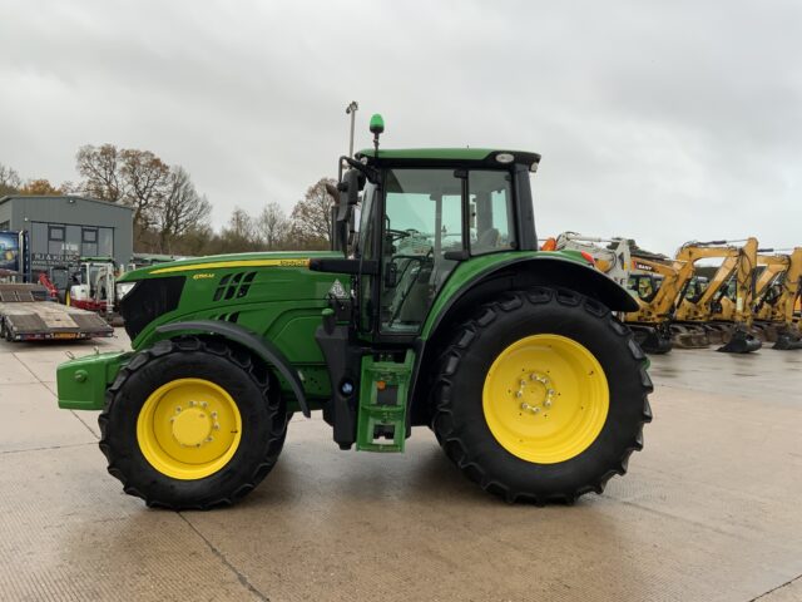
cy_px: 301
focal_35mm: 29
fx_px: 672
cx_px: 401
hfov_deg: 61.7
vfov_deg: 48.2
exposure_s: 1/203
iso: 16
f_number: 1.8
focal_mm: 3
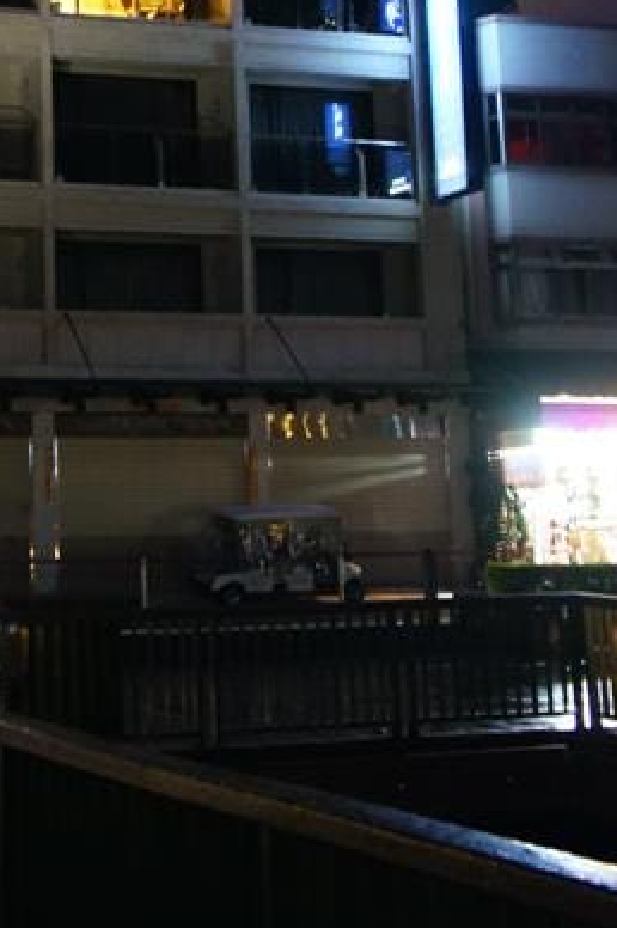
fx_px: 1751
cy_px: 141
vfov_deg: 28.8
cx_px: 14
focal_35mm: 68
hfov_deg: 19.5
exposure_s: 1/15
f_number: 4
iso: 6400
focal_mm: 22
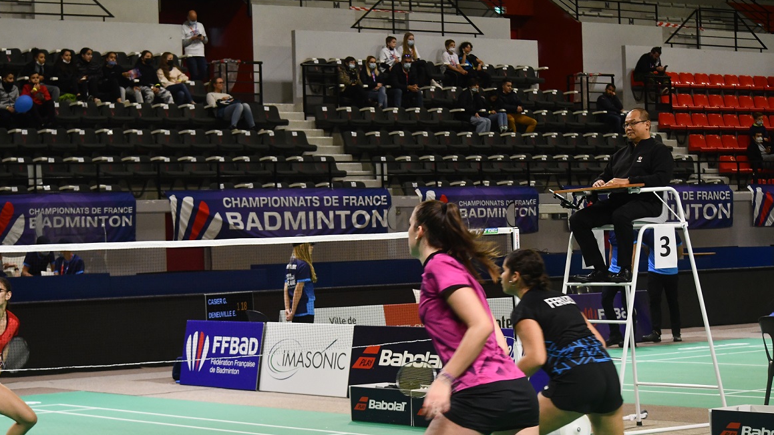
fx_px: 1888
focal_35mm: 92
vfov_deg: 13.2
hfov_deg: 23.2
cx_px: 385
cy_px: 242
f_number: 6.3
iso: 2500
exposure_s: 1/160
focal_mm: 58
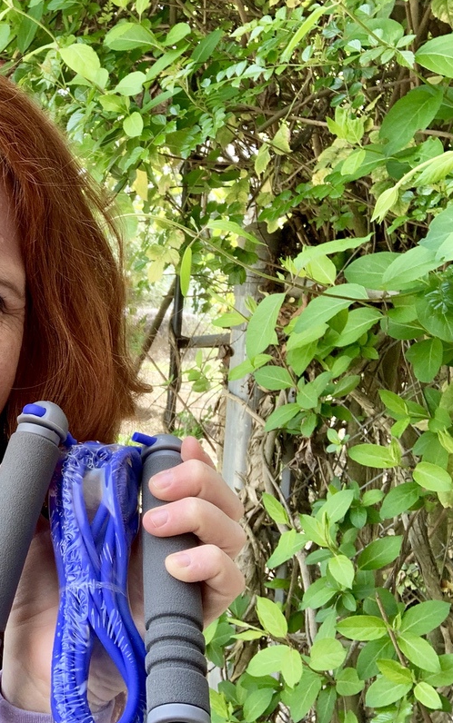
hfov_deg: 26.1
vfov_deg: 43.5
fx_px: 908
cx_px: -35
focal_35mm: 46
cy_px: 356
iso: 25
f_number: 2.2
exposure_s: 1/120
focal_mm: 2.87
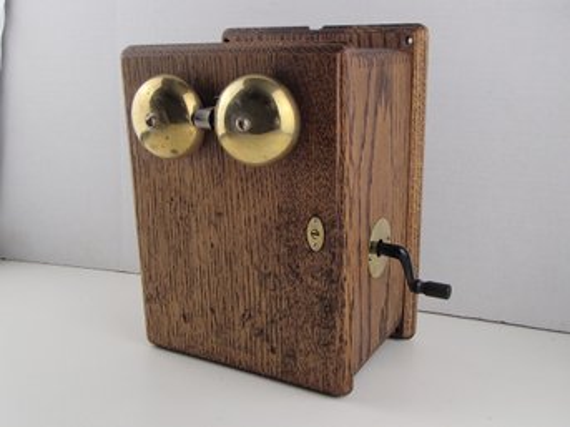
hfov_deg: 50.2
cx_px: 285
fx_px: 609
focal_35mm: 37
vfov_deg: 38.6
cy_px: 214
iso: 250
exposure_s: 1/160
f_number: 4.7
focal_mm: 6.64
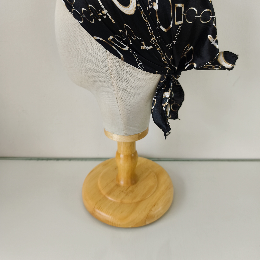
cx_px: 128
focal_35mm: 28
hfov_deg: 57.3
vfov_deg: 56.3
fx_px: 238
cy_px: 90
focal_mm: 6.14
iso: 50
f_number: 1.65
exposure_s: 1/20
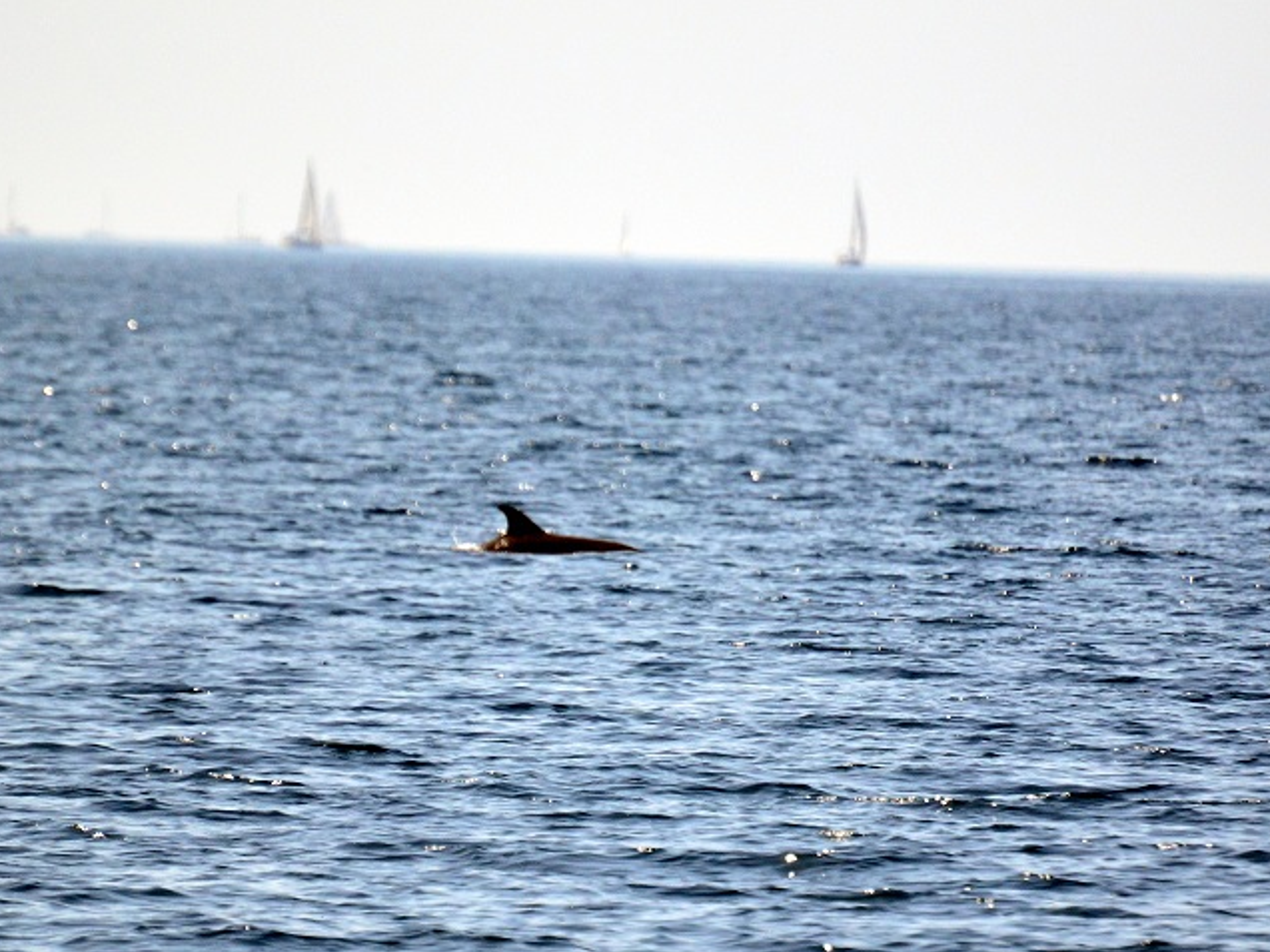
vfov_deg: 2.2
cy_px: 612
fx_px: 24875
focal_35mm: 678
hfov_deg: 2.9
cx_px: 638
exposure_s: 1/4000
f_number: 5.6
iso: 800
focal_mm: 300
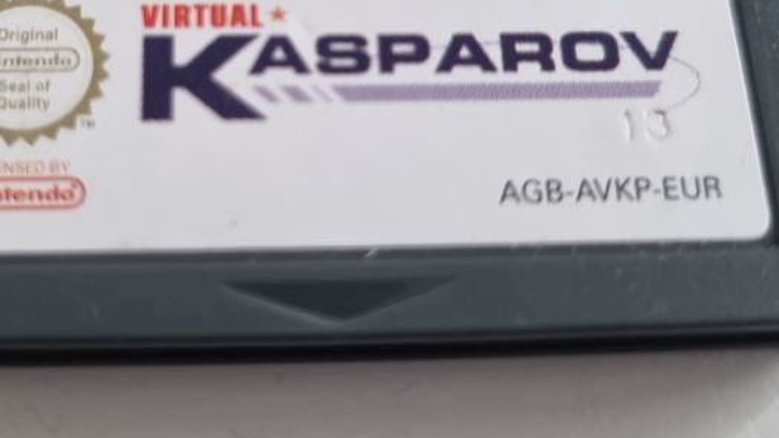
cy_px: 67
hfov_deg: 38.3
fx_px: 1115
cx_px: 303
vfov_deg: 21.8
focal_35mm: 54
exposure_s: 1/100
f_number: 1.8
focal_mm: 5.4
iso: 320
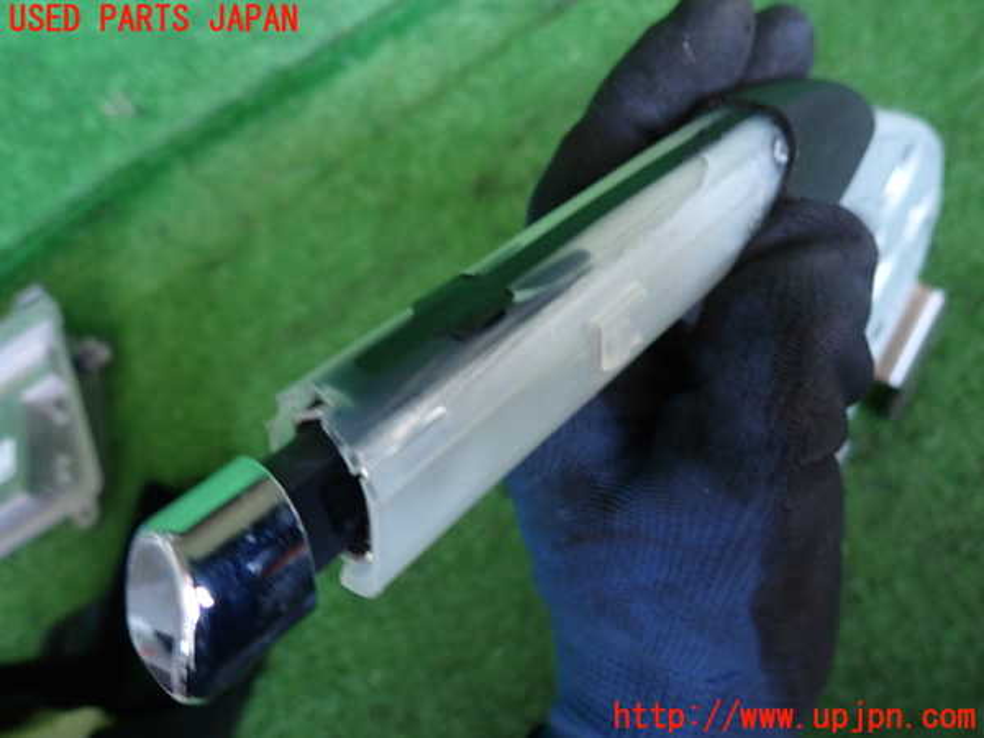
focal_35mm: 25
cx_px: 492
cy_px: 369
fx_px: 711
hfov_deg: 69.4
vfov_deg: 54.9
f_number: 2
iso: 200
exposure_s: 1/30
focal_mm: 4.5
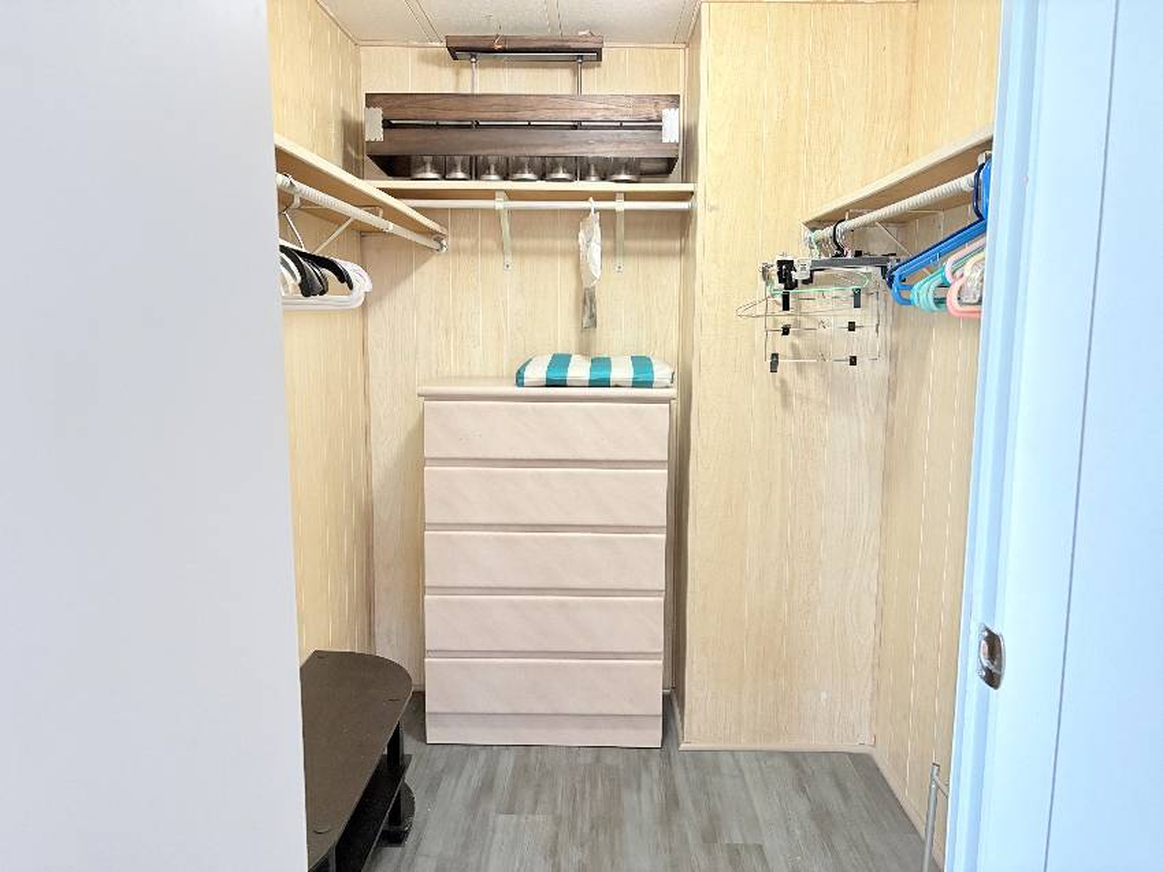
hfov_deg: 67.3
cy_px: 436
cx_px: 582
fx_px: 873
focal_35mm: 26
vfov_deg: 53.0
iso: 400
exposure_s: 1/40
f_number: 1.6
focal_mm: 5.96
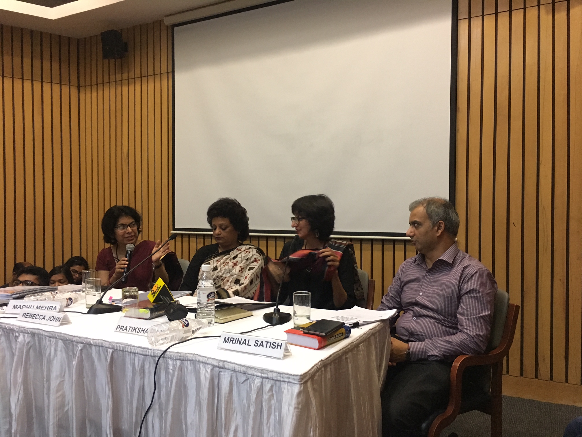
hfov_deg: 61.7
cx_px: 291
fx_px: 488
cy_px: 218
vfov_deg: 48.2
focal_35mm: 29
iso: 200
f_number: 2.2
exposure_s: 1/20
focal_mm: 4.15
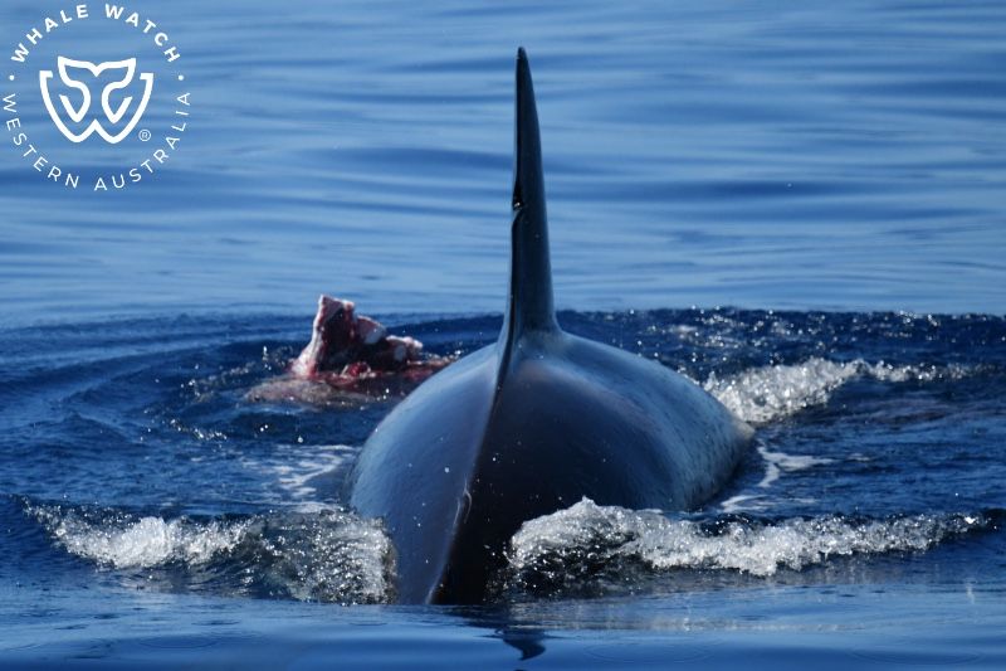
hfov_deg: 3.4
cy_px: 336
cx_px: 503
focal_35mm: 600
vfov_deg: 2.3
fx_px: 16762
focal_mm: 600
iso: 900
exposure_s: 1/8000
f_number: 6.3
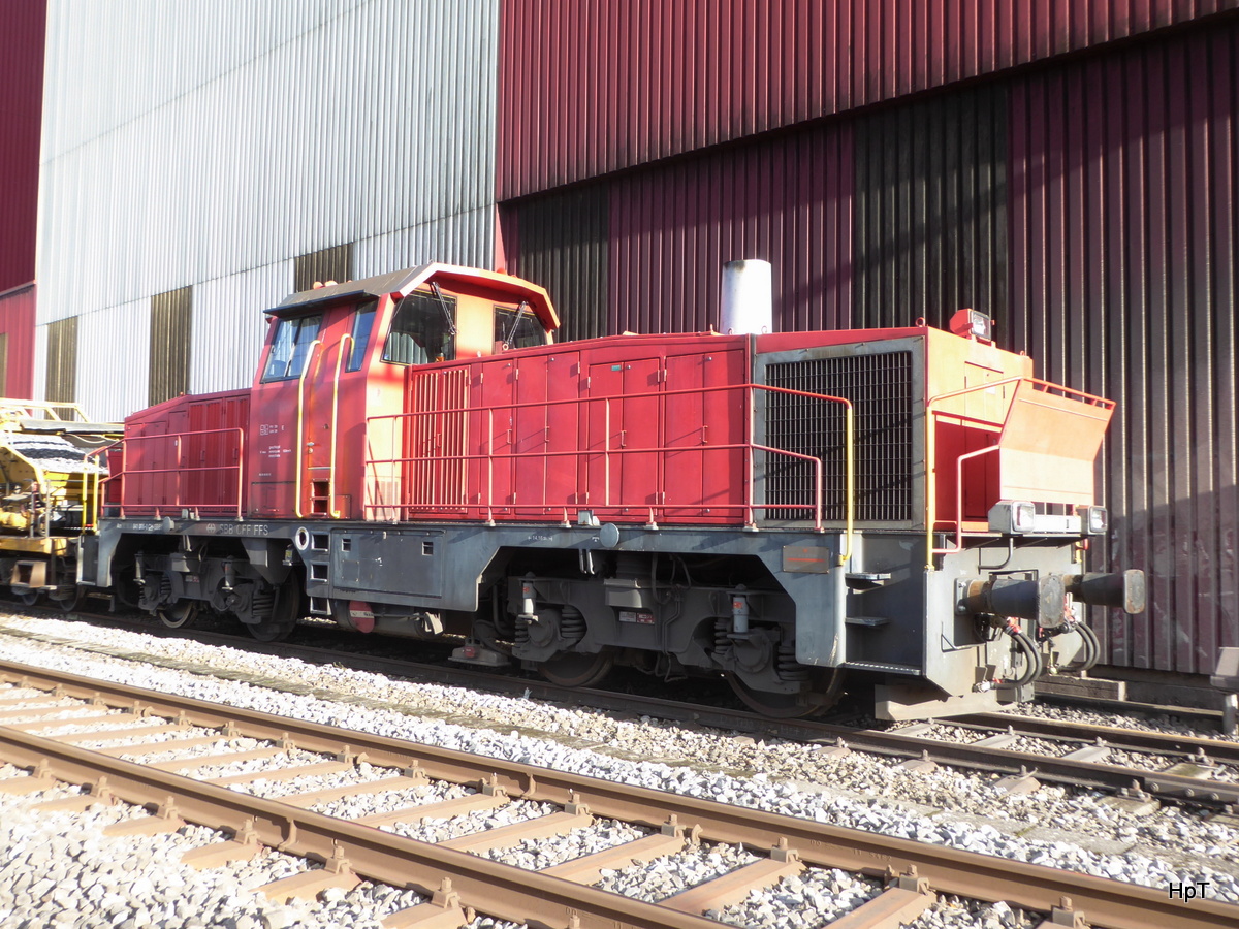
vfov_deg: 45.4
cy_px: 464
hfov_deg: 58.4
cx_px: 620
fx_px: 1110
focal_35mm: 31
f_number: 3.5
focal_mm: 5.4
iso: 80
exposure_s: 1/125
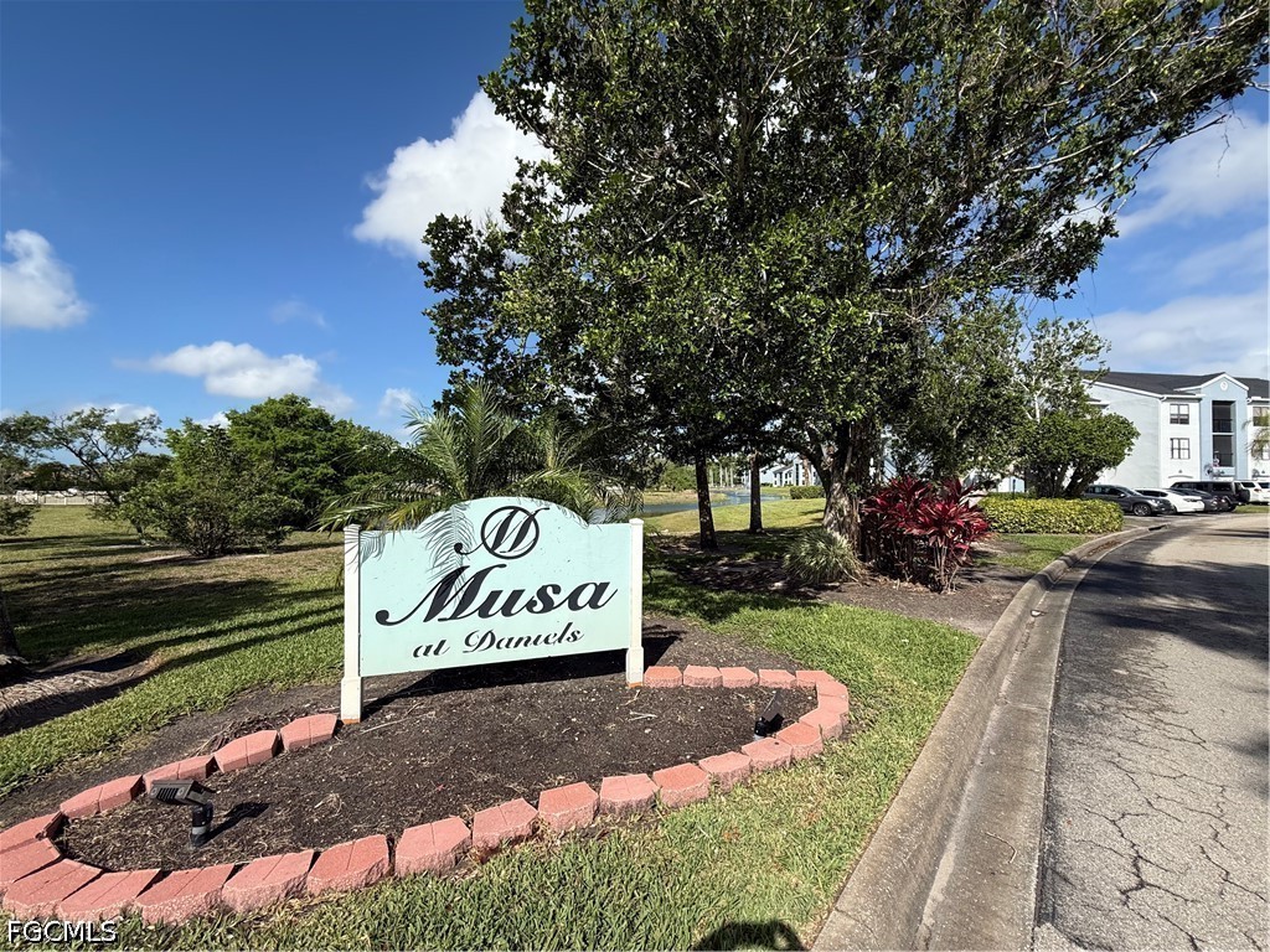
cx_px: 635
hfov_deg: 102.1
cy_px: 476
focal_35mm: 14
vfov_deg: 85.7
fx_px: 514
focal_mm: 2.22
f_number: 2.2
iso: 50
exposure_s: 1/2410
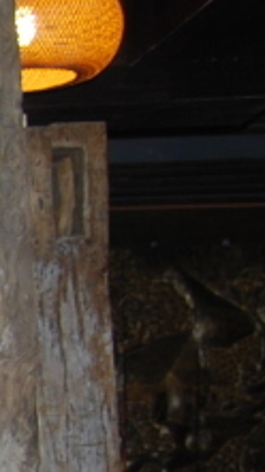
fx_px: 1827
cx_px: -795
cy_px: 601
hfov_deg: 6.6
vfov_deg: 14.2
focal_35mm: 146
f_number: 3.8
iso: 200
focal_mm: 20
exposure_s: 1/60
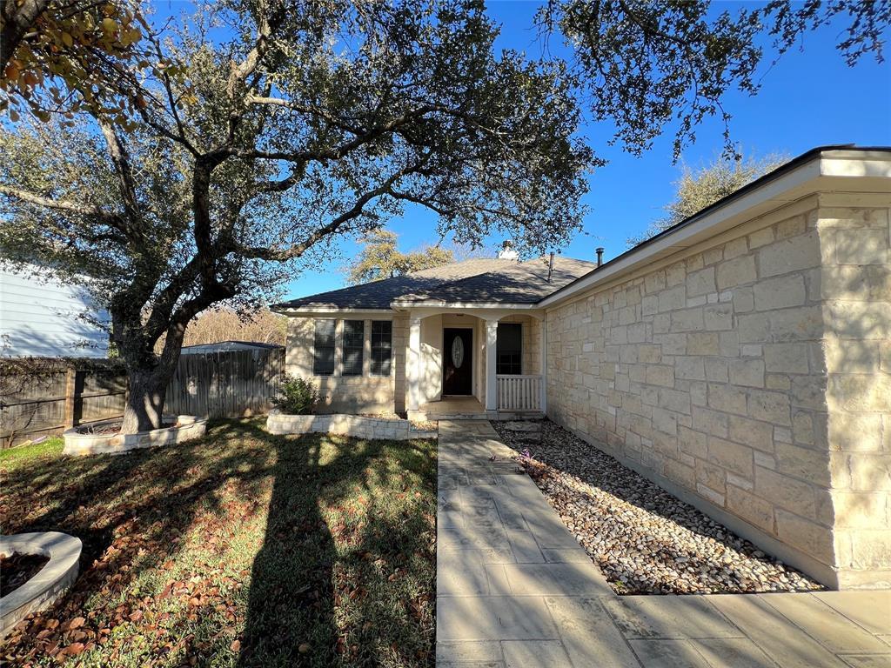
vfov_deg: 89.9
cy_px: 334
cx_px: 446
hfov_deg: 106.2
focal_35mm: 13
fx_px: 335
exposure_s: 1/210
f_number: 1.8
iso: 32
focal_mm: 1.57
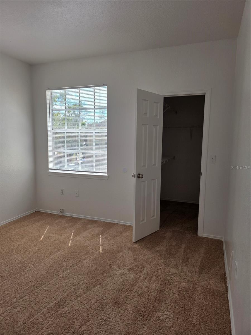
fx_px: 222
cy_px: 168
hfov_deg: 58.9
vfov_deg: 73.9
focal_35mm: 23
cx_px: 126
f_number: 1.7
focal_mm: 6.3
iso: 80
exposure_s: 1/1283
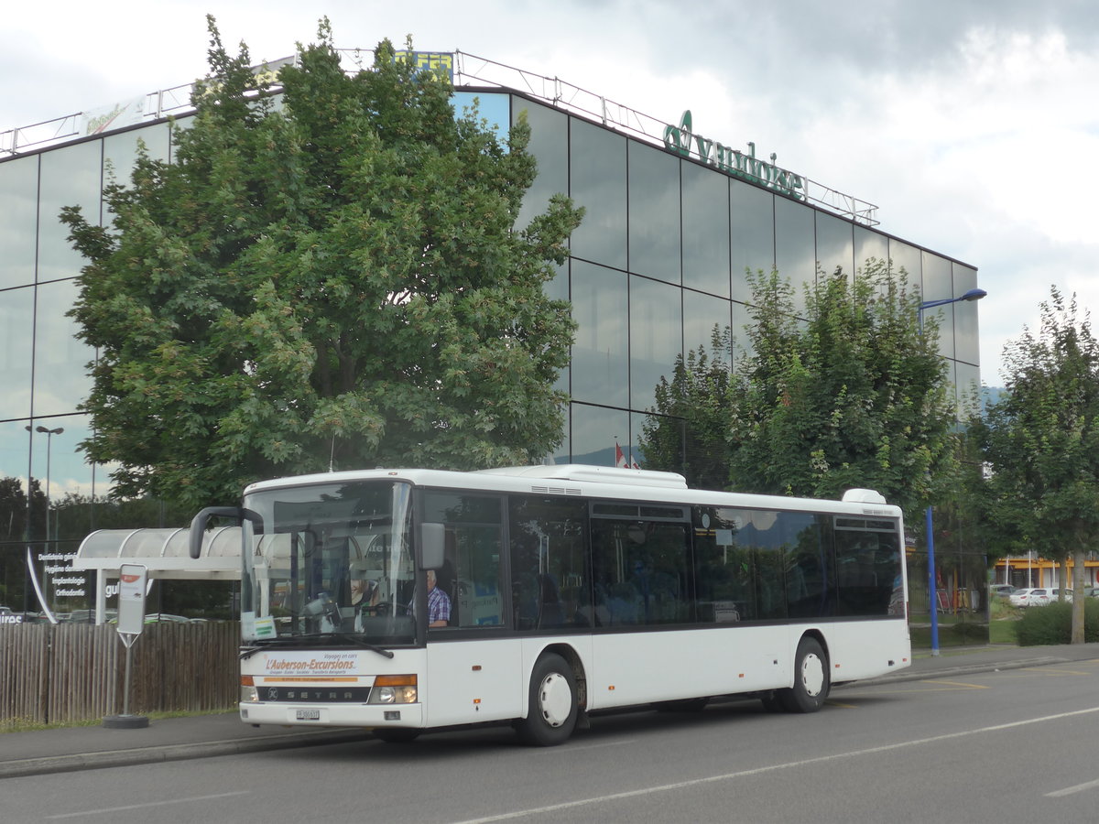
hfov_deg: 34.9
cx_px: 550
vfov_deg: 26.6
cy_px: 412
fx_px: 1746
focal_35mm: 55
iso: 160
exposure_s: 1/500
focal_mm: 11.3
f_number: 3.4
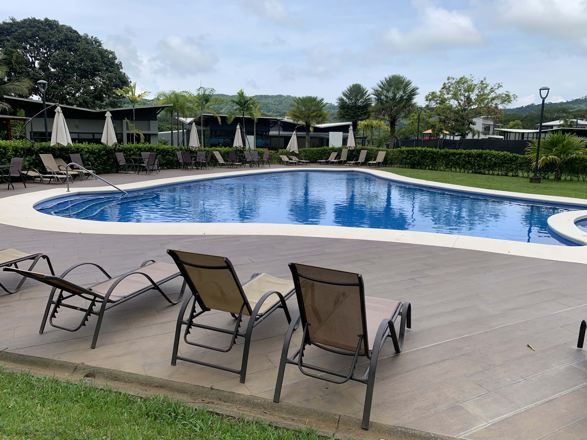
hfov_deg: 67.3
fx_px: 441
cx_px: 294
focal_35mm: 26
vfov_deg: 53.1
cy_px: 220
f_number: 1.8
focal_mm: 4.25
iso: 25
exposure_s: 1/1779
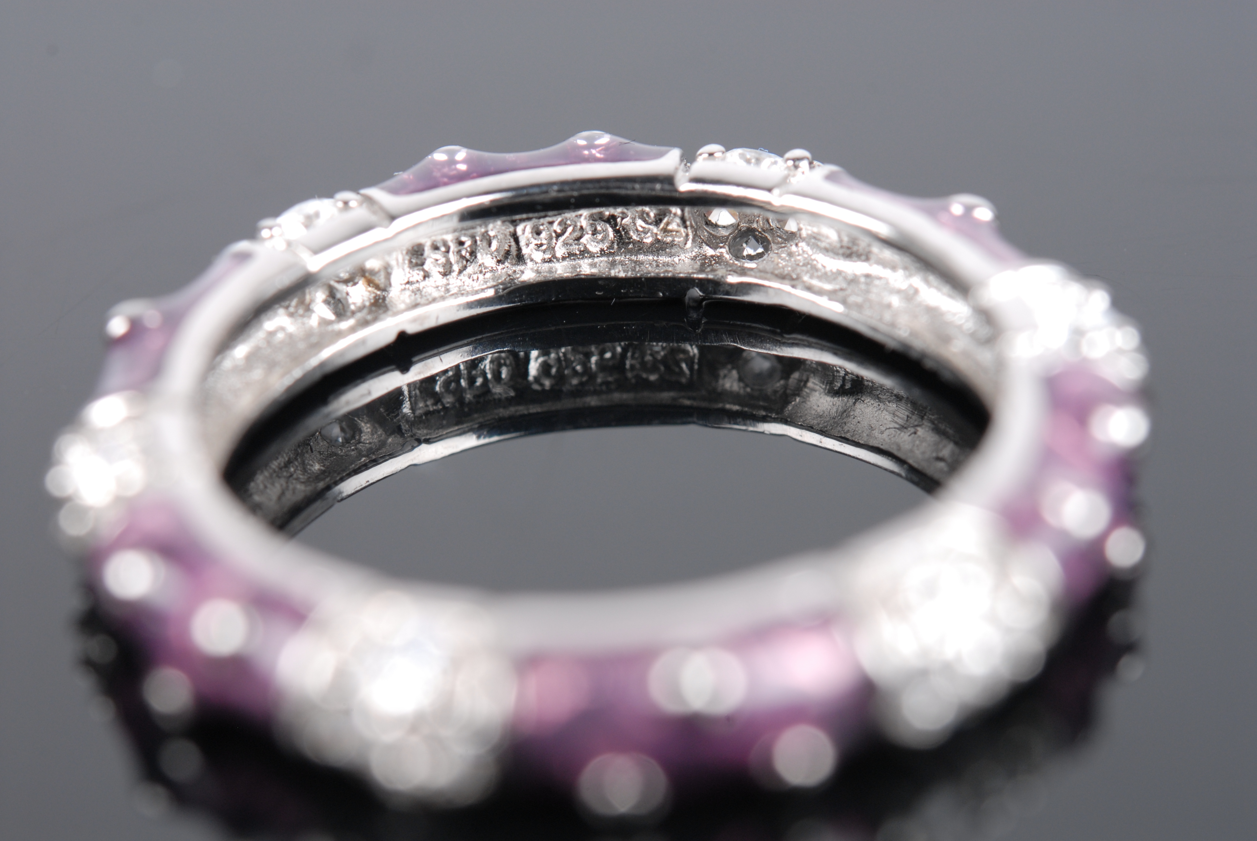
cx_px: 628
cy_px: 420
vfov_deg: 15.2
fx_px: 3146
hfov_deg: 22.6
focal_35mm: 90
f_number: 13
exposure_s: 1/125
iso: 320
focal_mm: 60
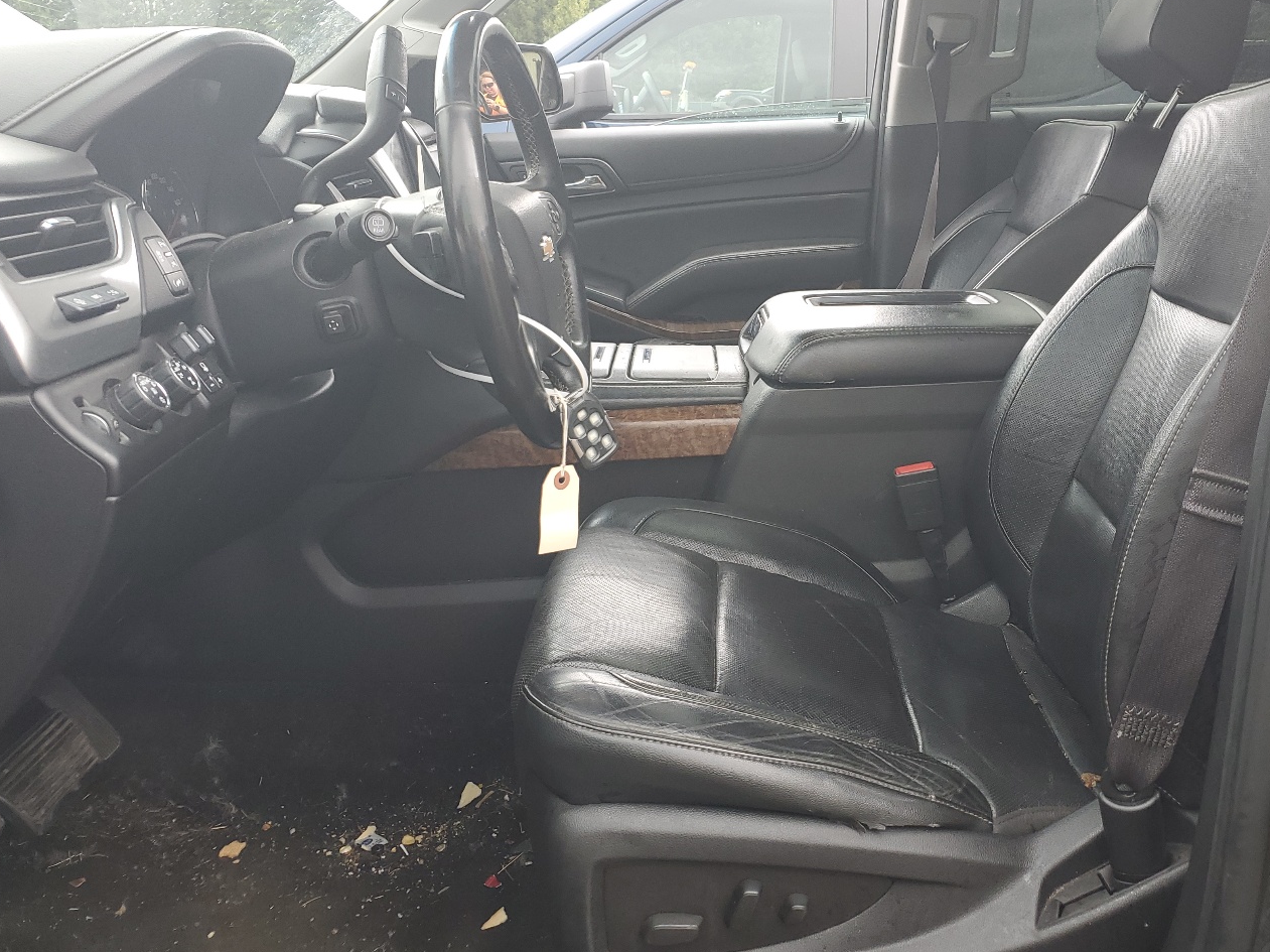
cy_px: 384
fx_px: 1210
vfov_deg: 42.7
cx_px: 742
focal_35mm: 33
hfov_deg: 55.1
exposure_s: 1/179
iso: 50
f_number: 1.5
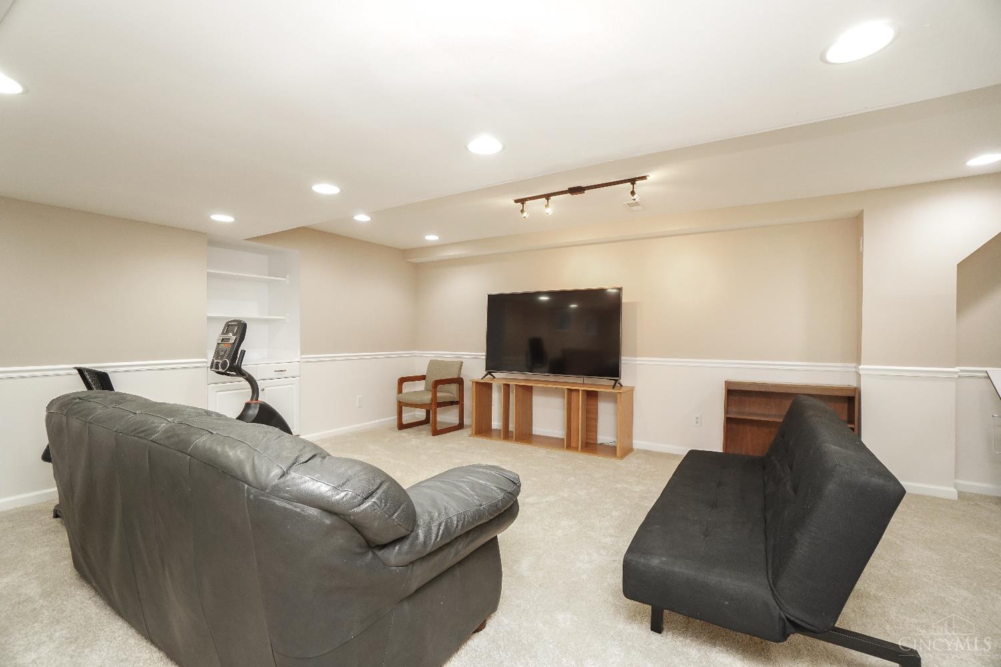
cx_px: 500
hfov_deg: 100.4
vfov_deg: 77.3
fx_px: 417
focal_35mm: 15
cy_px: 334
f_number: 4
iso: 1250
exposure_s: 1/60
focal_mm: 10
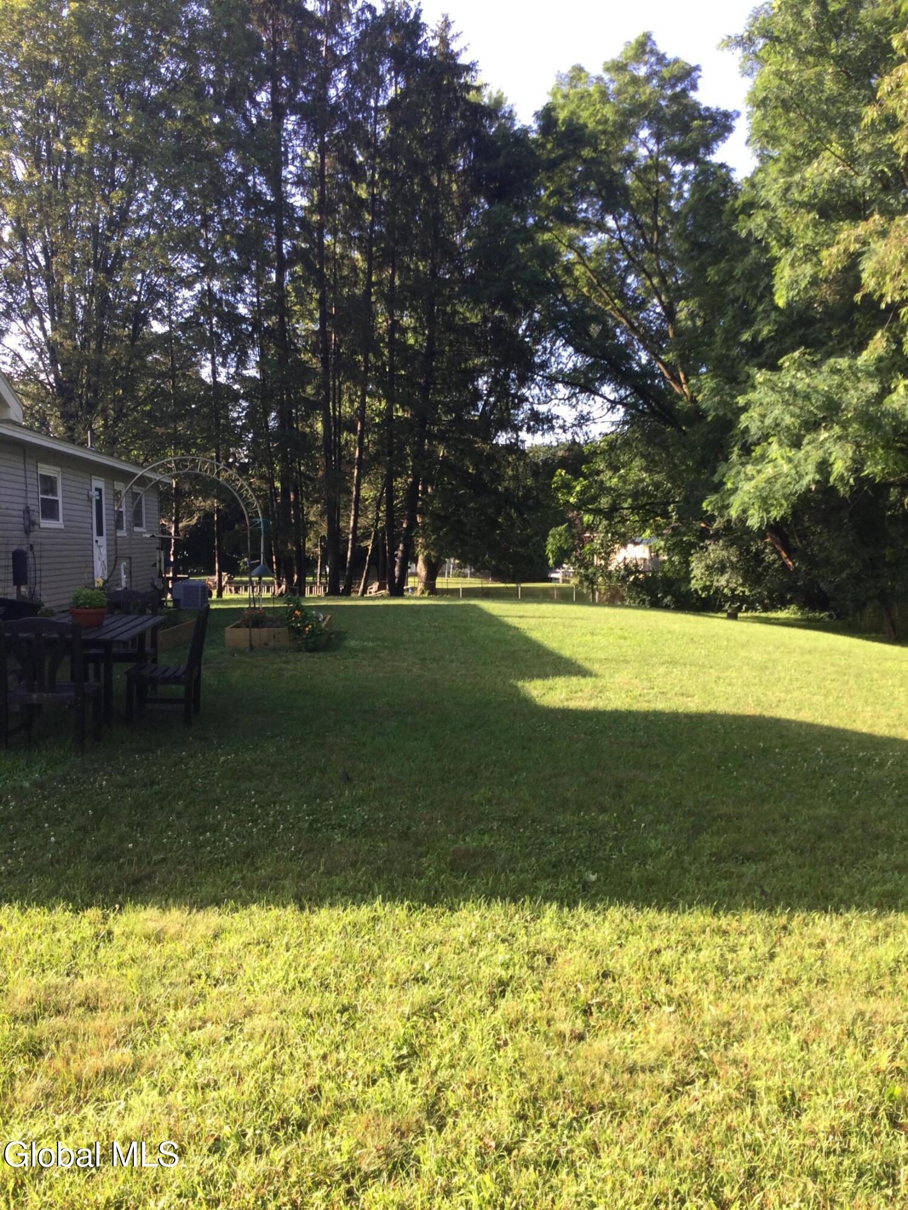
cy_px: 605
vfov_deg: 58.4
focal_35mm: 31
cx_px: 454
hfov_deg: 45.4
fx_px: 1084
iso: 25
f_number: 2.4
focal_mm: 3.3
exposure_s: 1/145
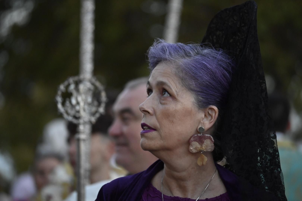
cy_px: 100
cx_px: 151
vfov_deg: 3.7
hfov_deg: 5.5
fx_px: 3146
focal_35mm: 375
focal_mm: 250
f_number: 6.3
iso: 2500
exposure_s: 1/320
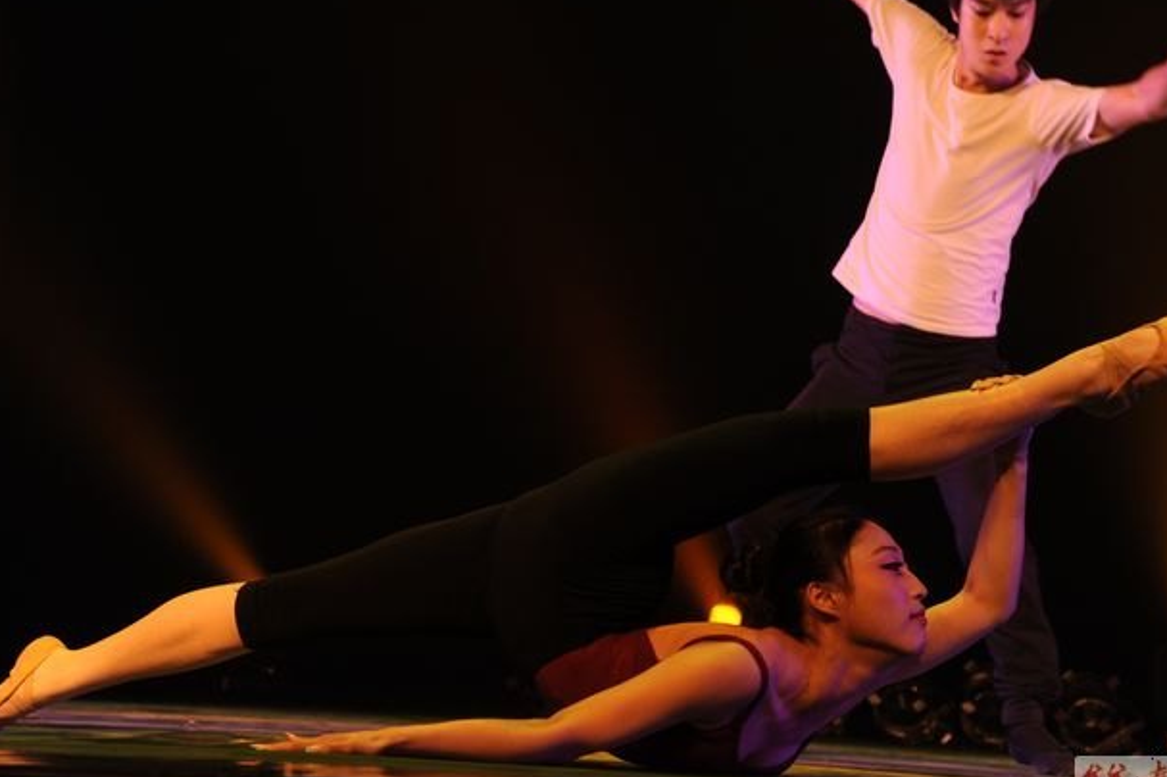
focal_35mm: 98
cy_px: 394
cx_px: 590
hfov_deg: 20.8
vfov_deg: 13.9
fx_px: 3175
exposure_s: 1/200
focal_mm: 85
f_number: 7.1
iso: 800
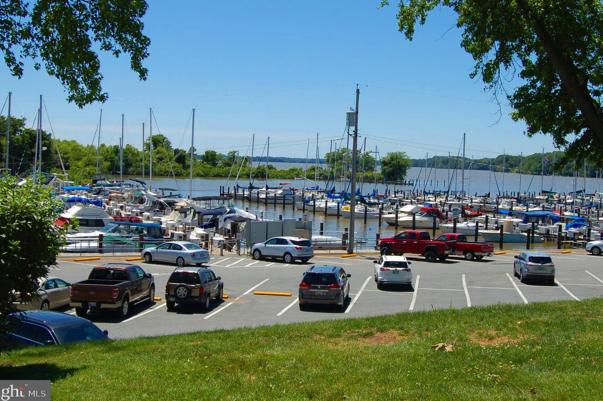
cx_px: 326
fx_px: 820
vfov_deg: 27.4
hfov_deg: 40.3
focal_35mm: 49
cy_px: 171
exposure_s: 1/400
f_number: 10
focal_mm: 28
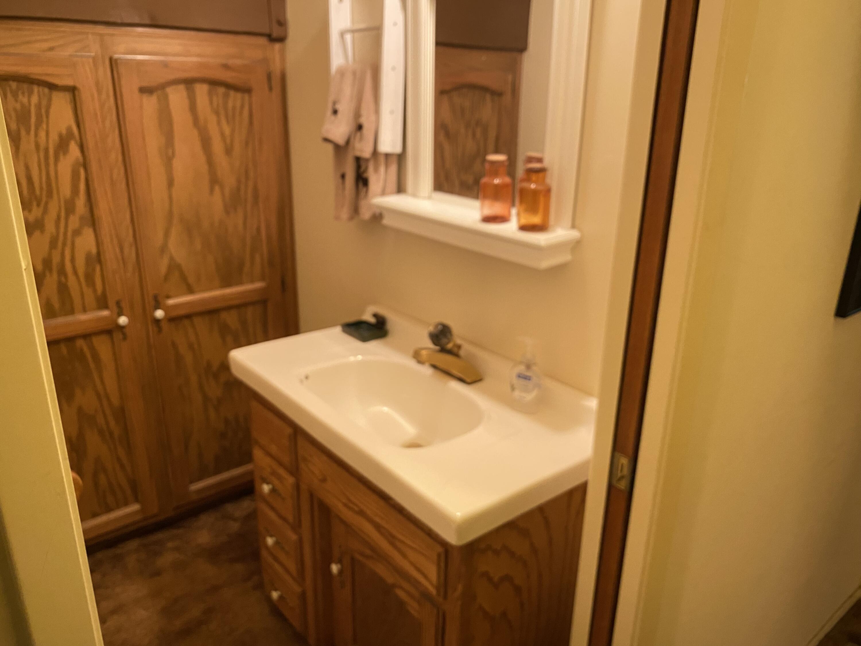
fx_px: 647
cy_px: 323
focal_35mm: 26
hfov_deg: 67.3
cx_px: 430
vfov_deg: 53.1
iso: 500
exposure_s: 1/40
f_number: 1.8
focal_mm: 4.25
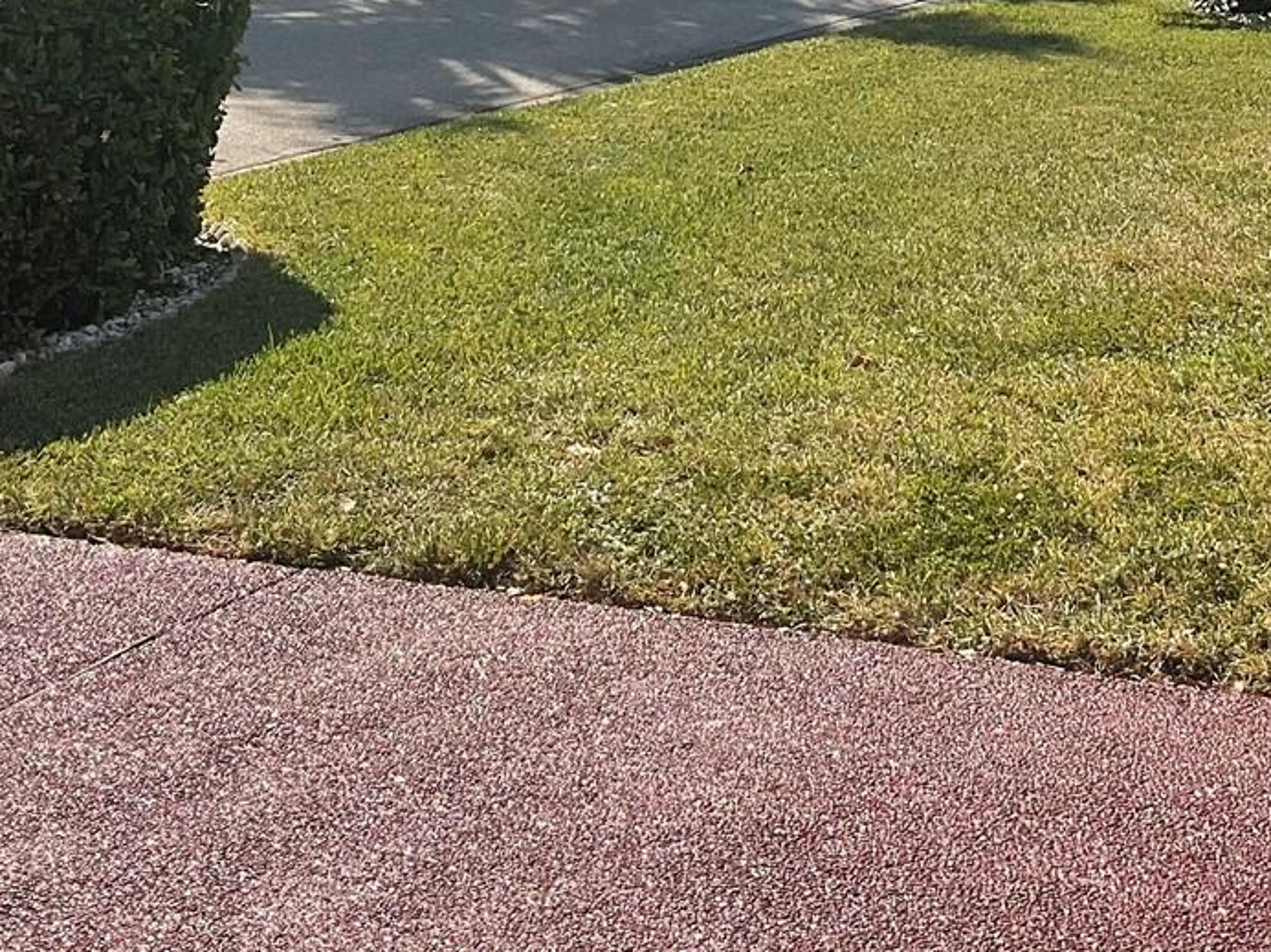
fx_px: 2459
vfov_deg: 20.7
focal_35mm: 67
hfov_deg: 28.8
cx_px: 818
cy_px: -136
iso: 16
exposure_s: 1/2667
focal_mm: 3
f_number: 1.8
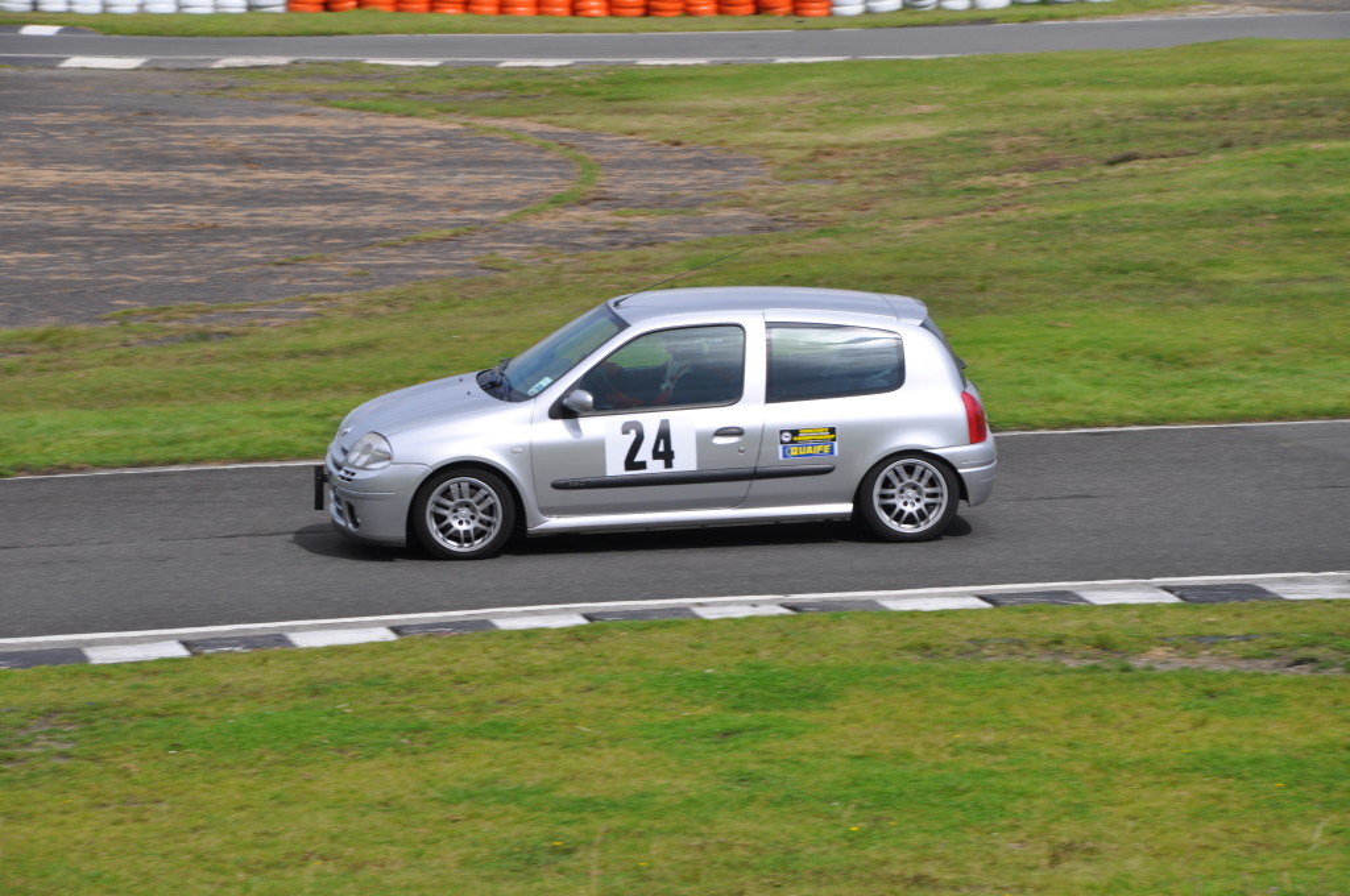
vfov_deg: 8.7
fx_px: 5899
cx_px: 675
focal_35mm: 158
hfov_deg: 13.1
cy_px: 448
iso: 200
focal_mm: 105
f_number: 10
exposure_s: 1/400
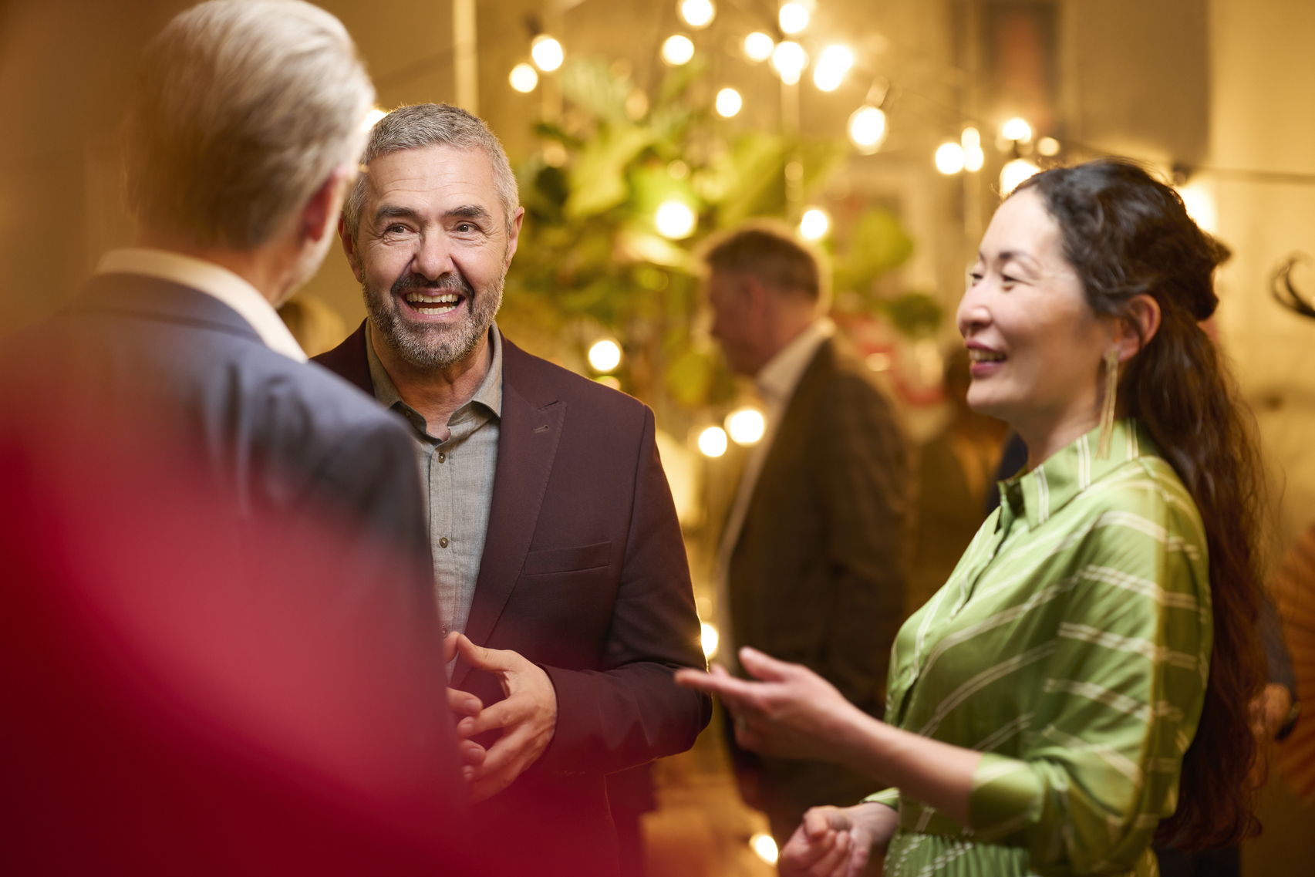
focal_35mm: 85
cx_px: 658
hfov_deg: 23.9
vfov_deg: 16.1
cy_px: 438
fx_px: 3105
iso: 640
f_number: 2.2
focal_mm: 85
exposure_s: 1/100
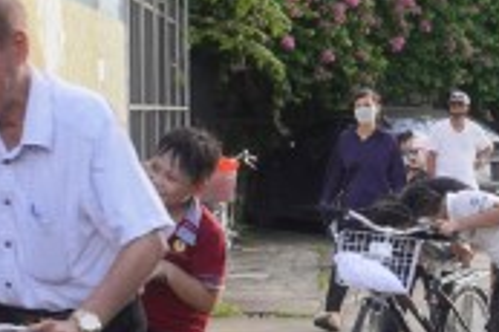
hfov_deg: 14.5
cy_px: 189
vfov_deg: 9.8
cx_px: 496
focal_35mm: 140
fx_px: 1934
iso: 100
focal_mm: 20.1
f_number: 4.5
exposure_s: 1/90
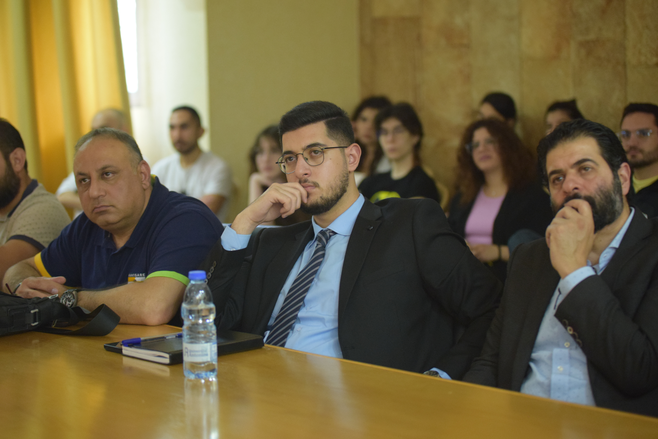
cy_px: 220
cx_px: 329
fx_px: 1371
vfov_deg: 18.2
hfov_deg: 27.0
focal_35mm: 75
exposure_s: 1/60
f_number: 1.8
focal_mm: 50
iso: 2000
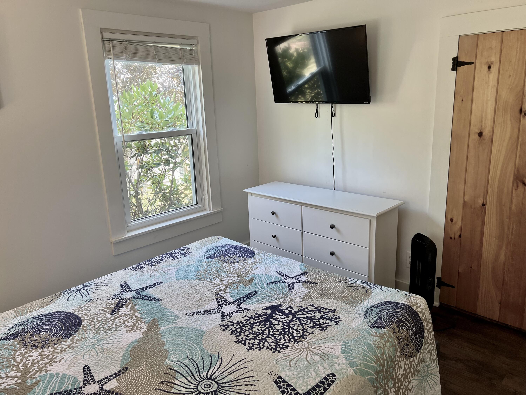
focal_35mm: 26
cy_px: 198
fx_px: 395
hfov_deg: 67.3
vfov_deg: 53.1
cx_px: 263
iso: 100
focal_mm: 5.7
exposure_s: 1/120
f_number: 1.5
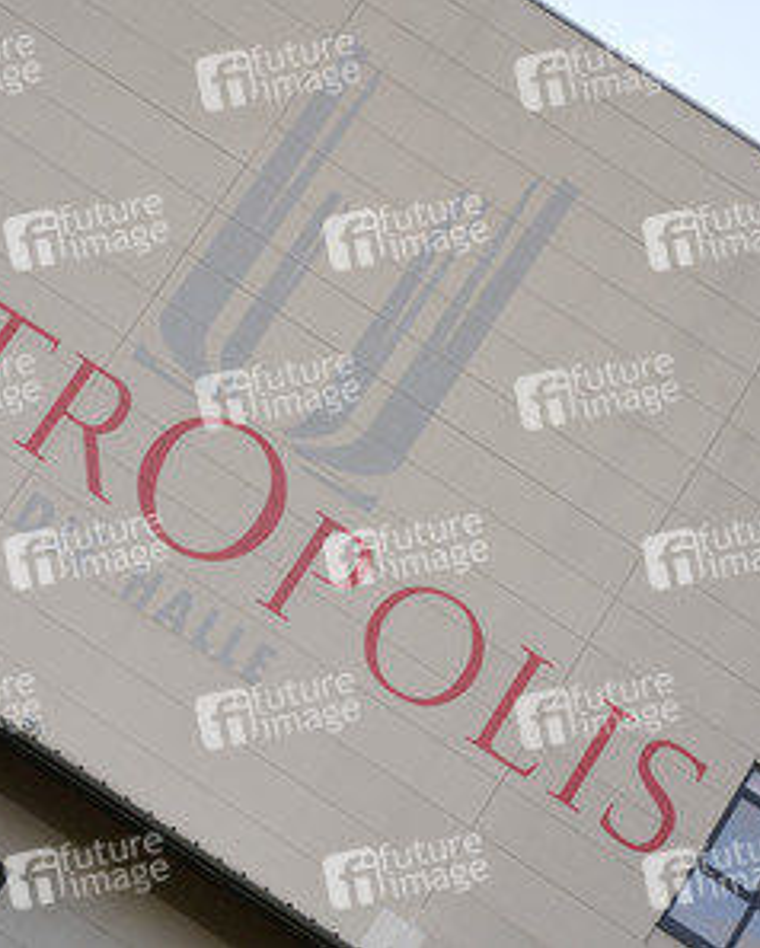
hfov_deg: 16.9
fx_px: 2556
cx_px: 321
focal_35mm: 91
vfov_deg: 21.0
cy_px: 472
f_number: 8
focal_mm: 64
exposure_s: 1/320
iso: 640
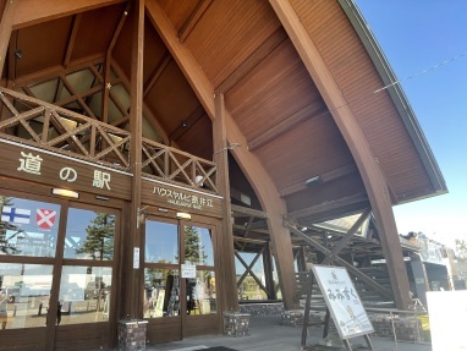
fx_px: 229
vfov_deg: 73.0
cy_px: 228
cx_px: 166
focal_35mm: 17
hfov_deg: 88.6
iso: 50
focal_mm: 1.55
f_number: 2.4
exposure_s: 1/117
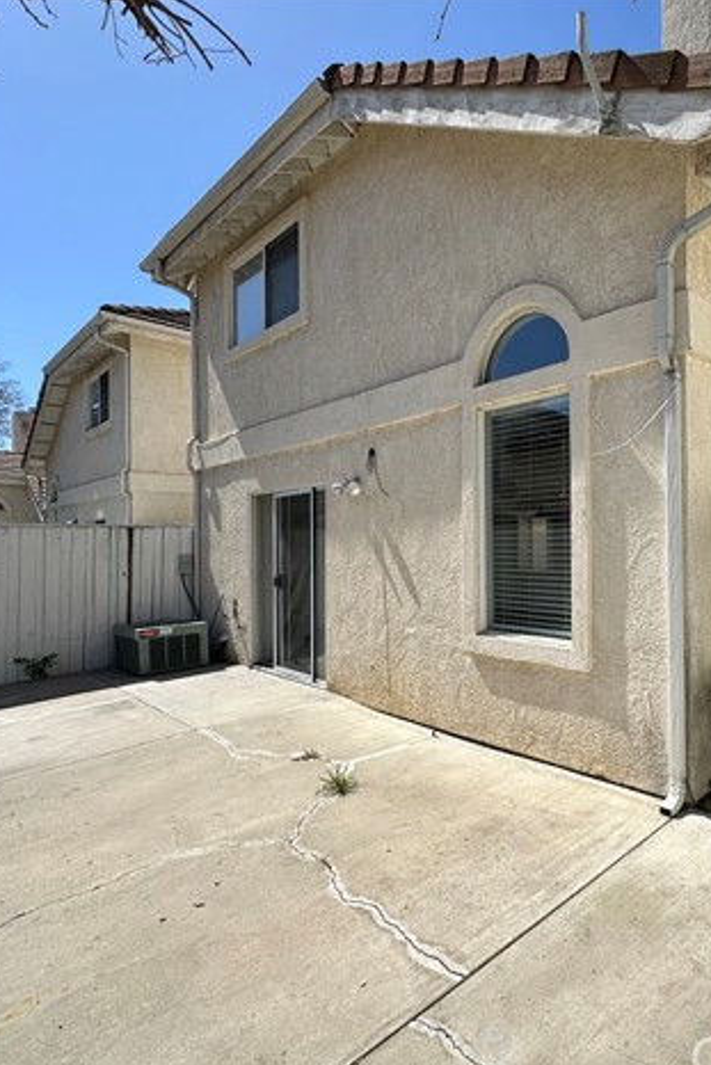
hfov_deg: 57.2
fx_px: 592
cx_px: 572
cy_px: 542
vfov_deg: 84.0
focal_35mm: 20
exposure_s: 1/2174
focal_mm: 2.22
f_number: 2.2
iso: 40
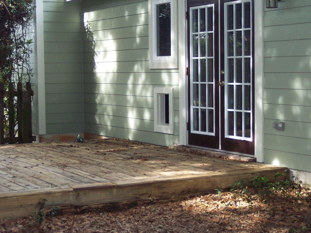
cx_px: 156
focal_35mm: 78
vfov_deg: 18.9
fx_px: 701
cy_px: 116
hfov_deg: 25.0
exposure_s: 1/90
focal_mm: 16
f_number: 4
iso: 140
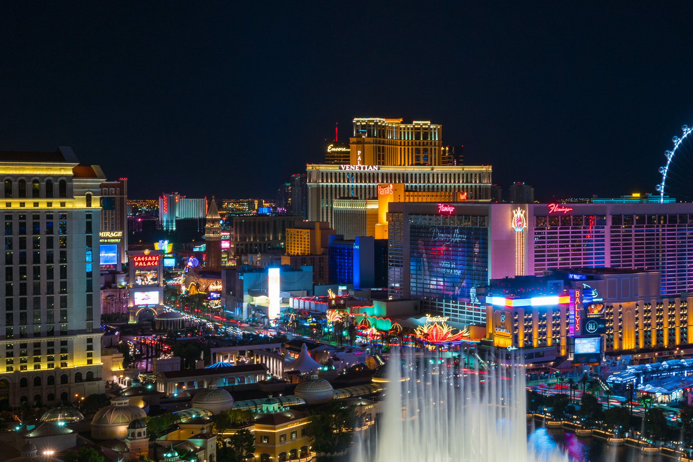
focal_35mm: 64
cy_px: 274
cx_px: 707
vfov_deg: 21.2
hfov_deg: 29.2
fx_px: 1232
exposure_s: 1.3
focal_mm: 29
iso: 100
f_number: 10
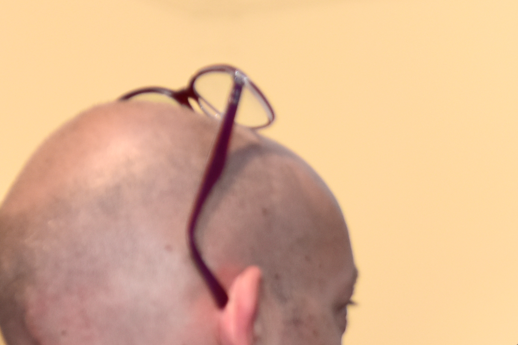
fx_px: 3843
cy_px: 536
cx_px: 787
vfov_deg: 5.1
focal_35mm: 267
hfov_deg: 7.6
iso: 500
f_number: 3.2
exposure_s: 1/60
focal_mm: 70
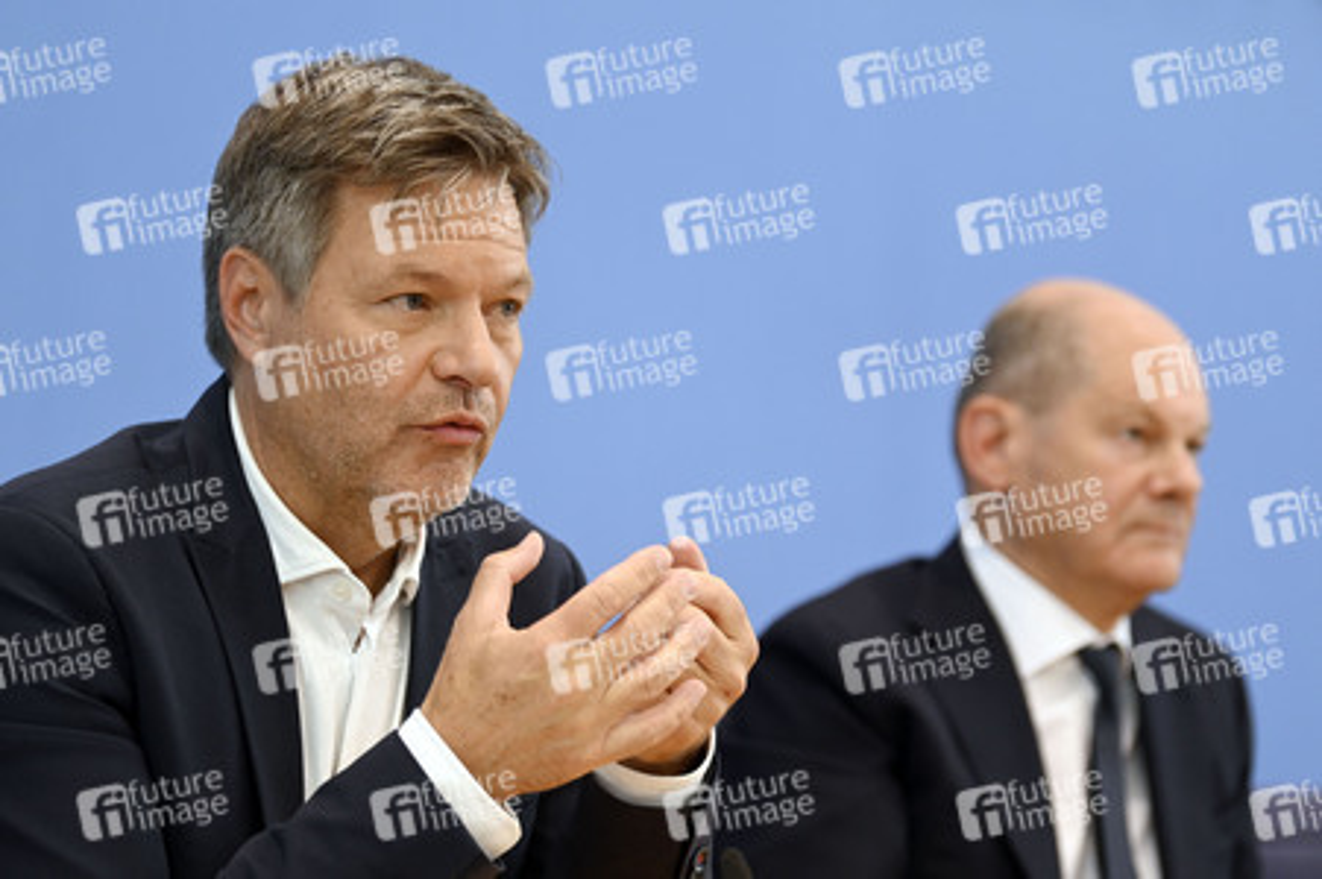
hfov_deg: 18.3
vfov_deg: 12.2
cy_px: 440
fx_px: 4110
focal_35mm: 112
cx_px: 661
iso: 1000
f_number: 2.8
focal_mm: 112
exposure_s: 1/800
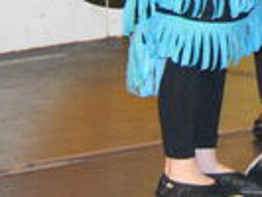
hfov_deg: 3.6
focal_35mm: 542
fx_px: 4106
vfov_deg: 2.7
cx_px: 431
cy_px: -162
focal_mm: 78
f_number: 5.6
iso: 1600
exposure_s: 1/60
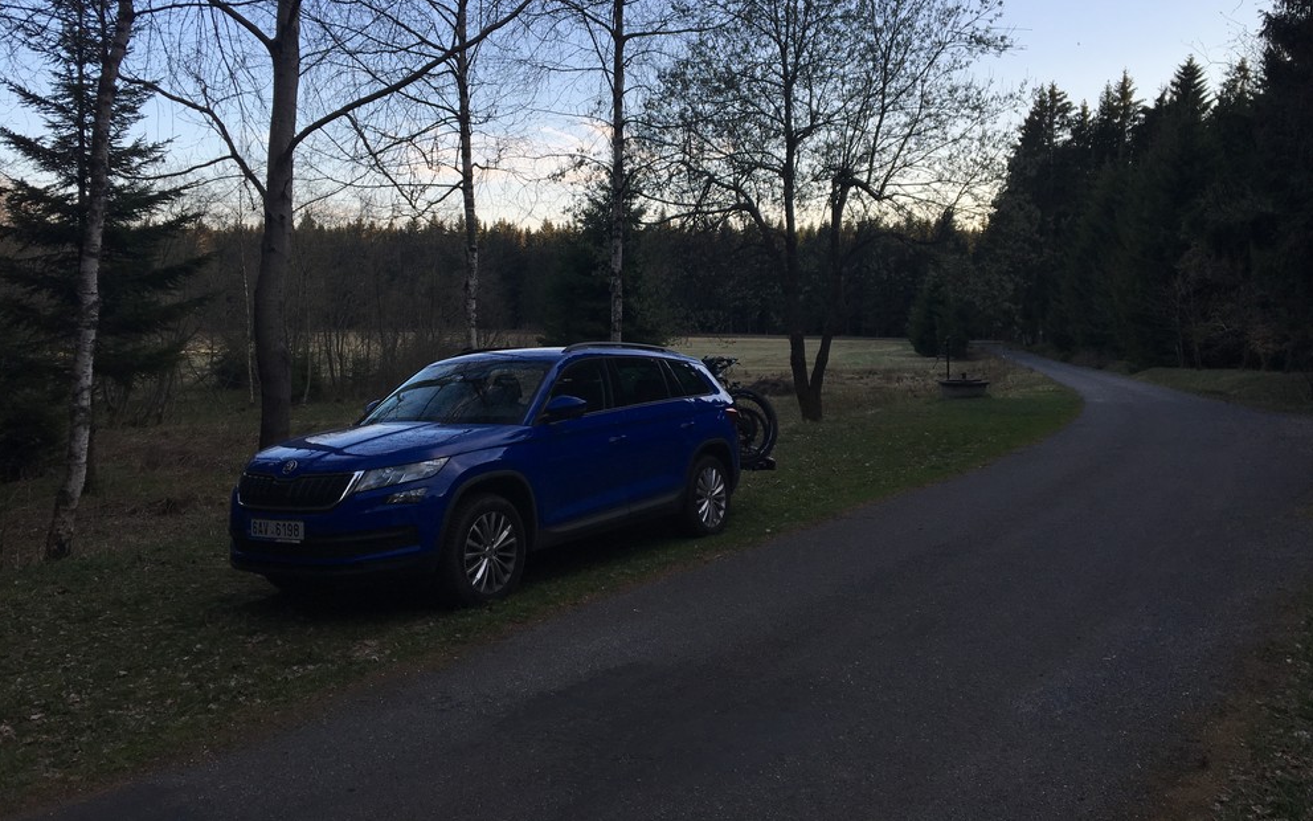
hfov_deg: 61.2
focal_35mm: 31
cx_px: 656
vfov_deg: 40.4
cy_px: 327
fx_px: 1109
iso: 25
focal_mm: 4.15
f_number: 2.2
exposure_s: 1/409
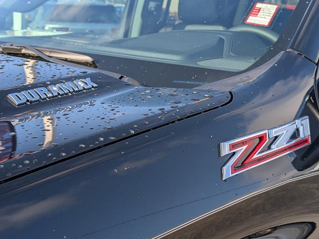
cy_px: 119
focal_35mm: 50
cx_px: 161
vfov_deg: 29.1
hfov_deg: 38.2
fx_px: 461
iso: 20
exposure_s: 1/417
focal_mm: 6.9
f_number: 1.68
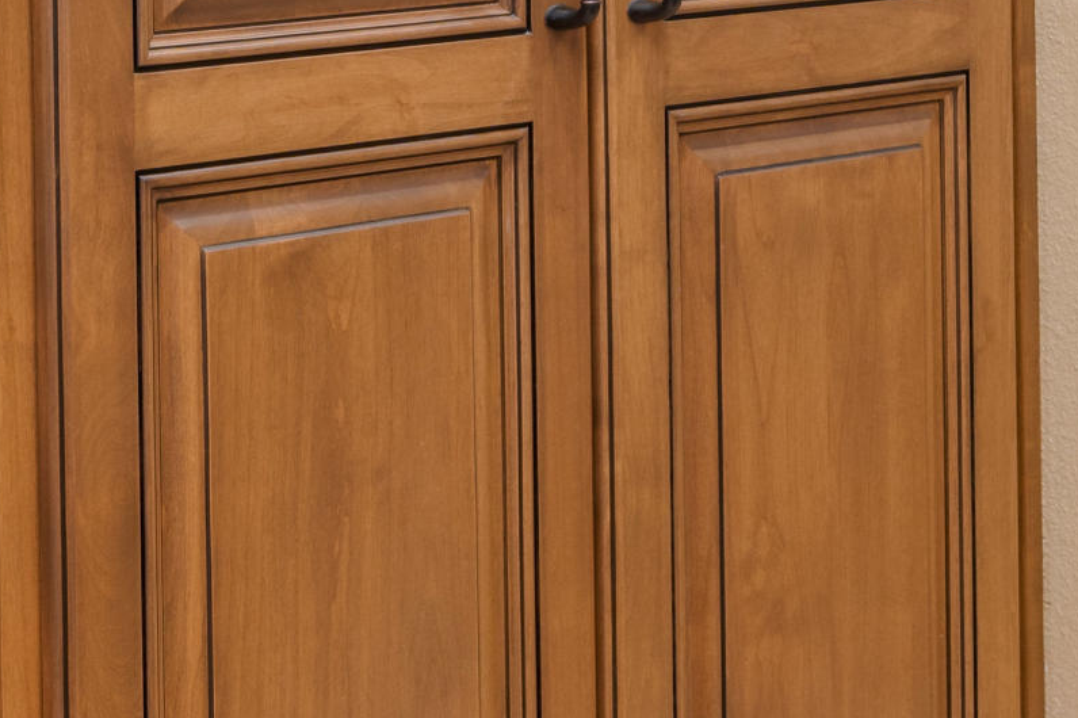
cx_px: 767
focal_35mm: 113
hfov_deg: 18.0
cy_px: -247
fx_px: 3382
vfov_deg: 11.7
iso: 400
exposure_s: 1/3.33
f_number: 8
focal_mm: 30
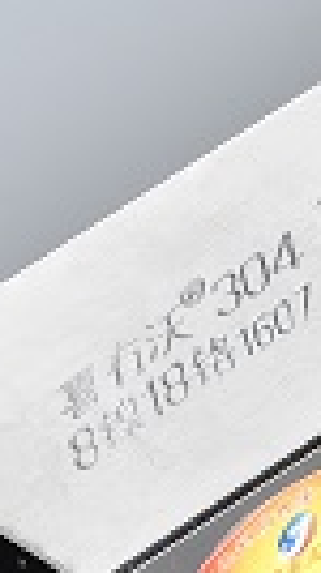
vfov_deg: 5.4
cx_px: 621
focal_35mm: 399
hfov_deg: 3.0
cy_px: 197
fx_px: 6061
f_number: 16
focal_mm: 85
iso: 100
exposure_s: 1/60
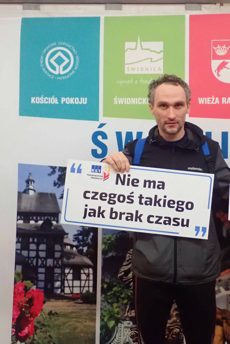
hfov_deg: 22.4
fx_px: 575
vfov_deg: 33.4
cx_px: 170
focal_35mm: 60
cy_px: 173
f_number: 2.9
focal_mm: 7.86
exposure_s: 1/250
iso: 1600
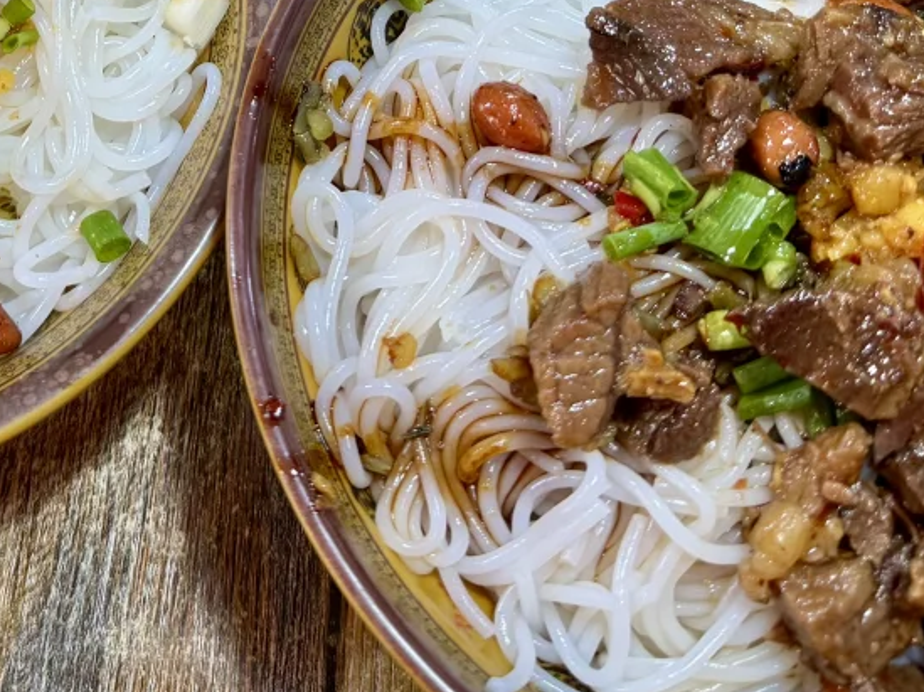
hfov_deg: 30.1
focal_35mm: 63
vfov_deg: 21.2
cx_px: 197
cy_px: -200
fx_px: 1681
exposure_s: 1/50
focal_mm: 6.76
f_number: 1.78
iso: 125
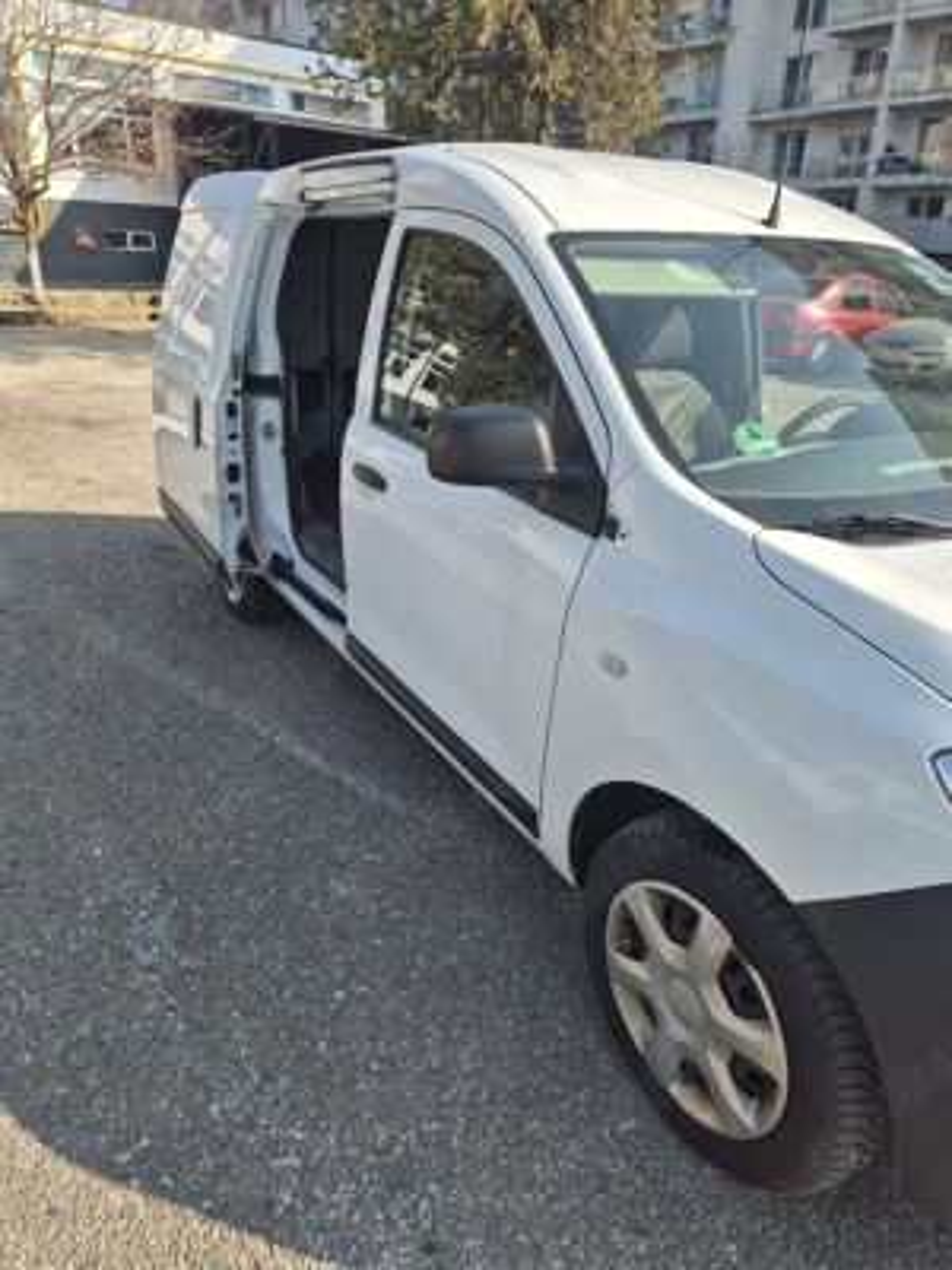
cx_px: 476
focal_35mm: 23
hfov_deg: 58.9
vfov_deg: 73.9
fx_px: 843
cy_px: 635
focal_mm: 5.4
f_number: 1.8
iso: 25
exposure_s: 1/1111
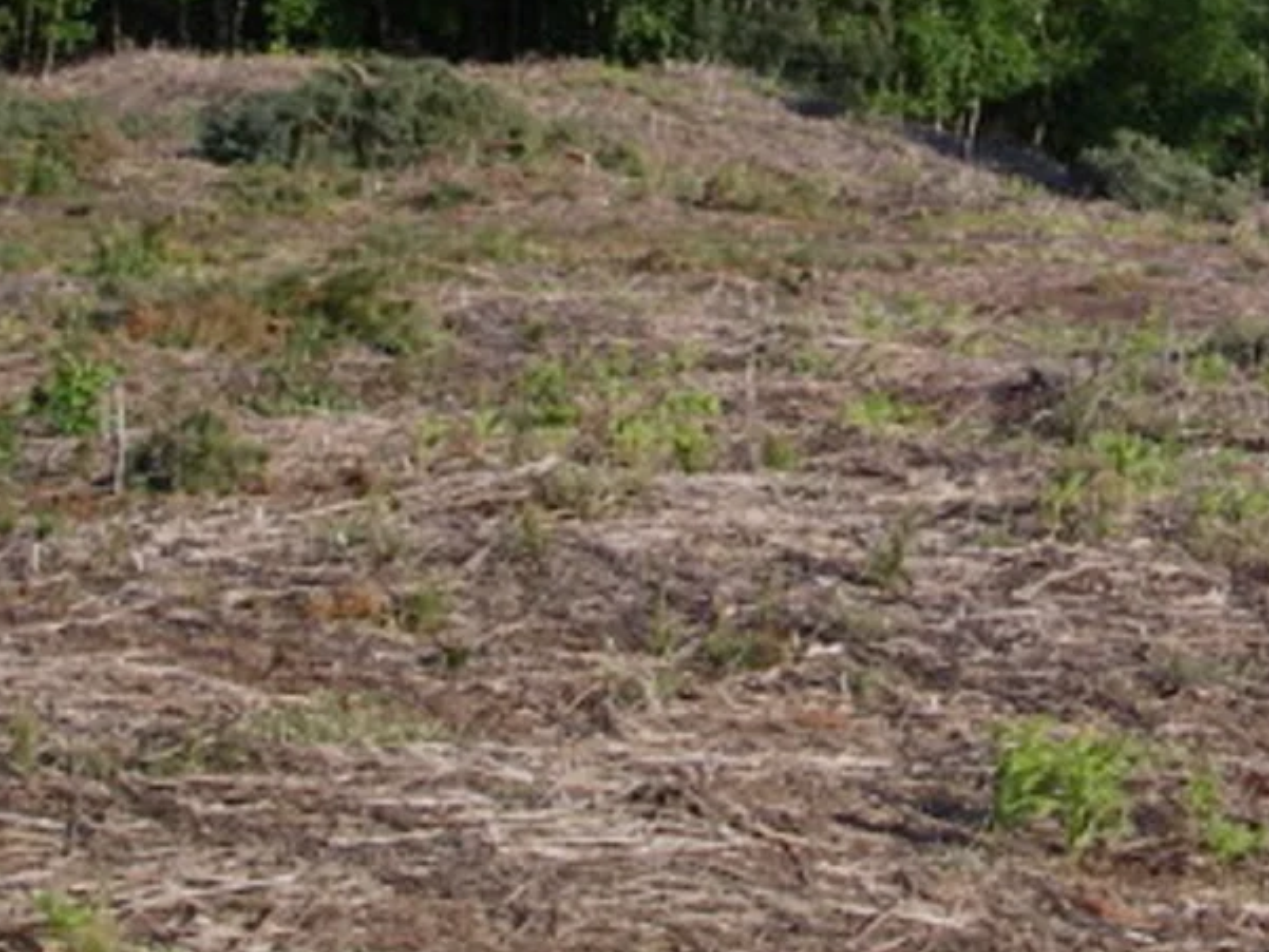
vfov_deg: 16.0
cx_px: 1326
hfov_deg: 20.7
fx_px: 3337
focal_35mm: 91
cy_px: 63
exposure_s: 1/200
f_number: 6.6
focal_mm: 6.3
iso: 80
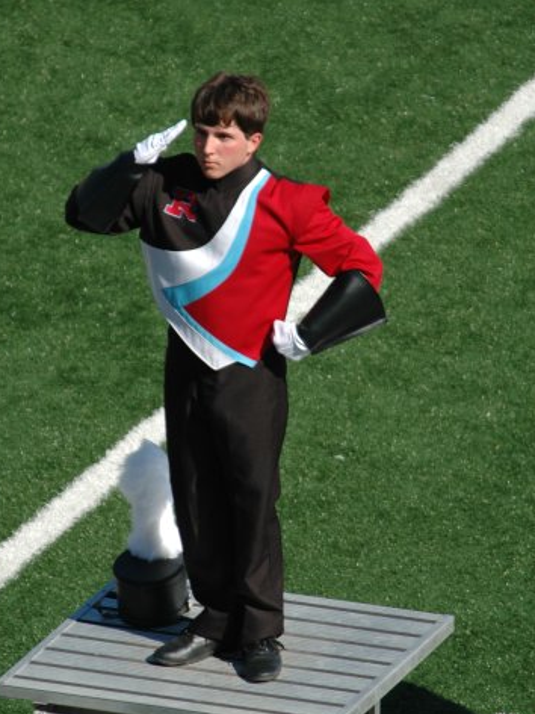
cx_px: 237
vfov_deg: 2.7
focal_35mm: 733
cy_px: 354
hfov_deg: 2.0
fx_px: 15105
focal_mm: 400
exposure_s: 1/1000
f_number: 5.6
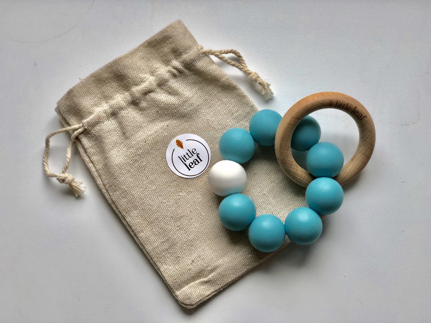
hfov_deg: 36.8
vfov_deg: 28.0
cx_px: 216
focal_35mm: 52
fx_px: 647
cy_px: 162
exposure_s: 1/50
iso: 100
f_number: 2.4
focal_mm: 6
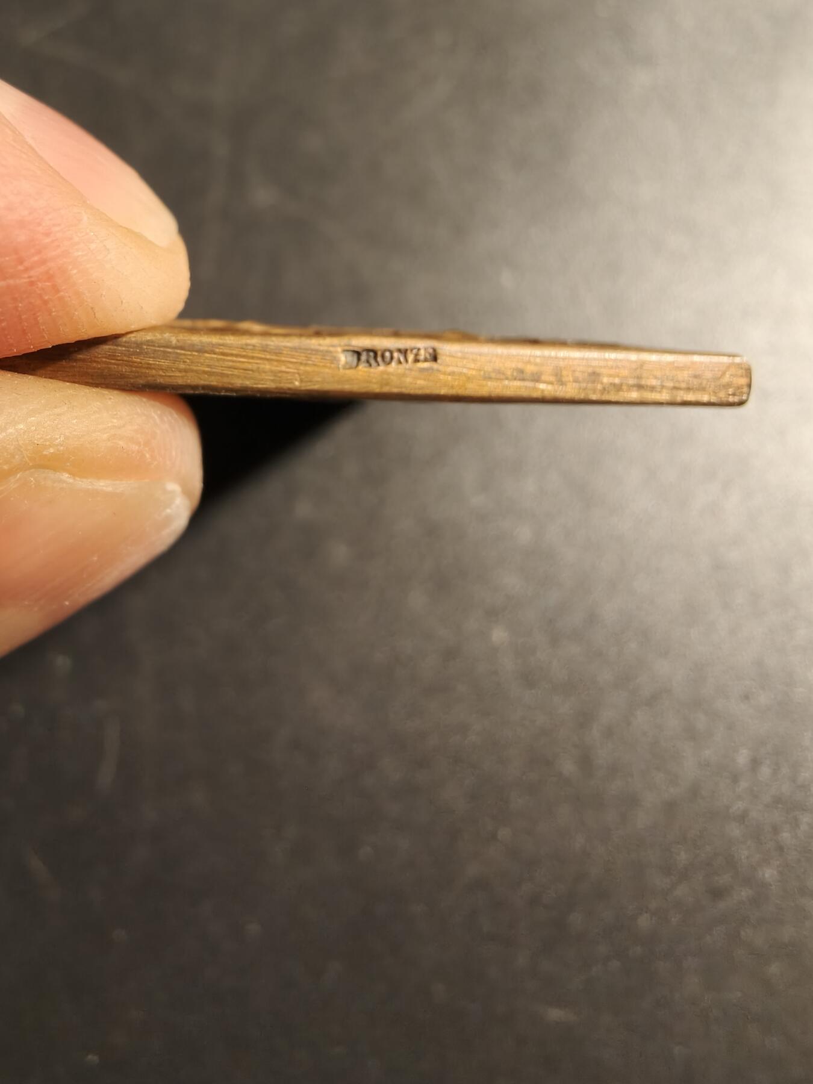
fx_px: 720
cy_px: 542
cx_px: 406
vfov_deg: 73.9
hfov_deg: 58.9
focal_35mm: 23
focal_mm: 2.32
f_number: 2
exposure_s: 1/50
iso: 200
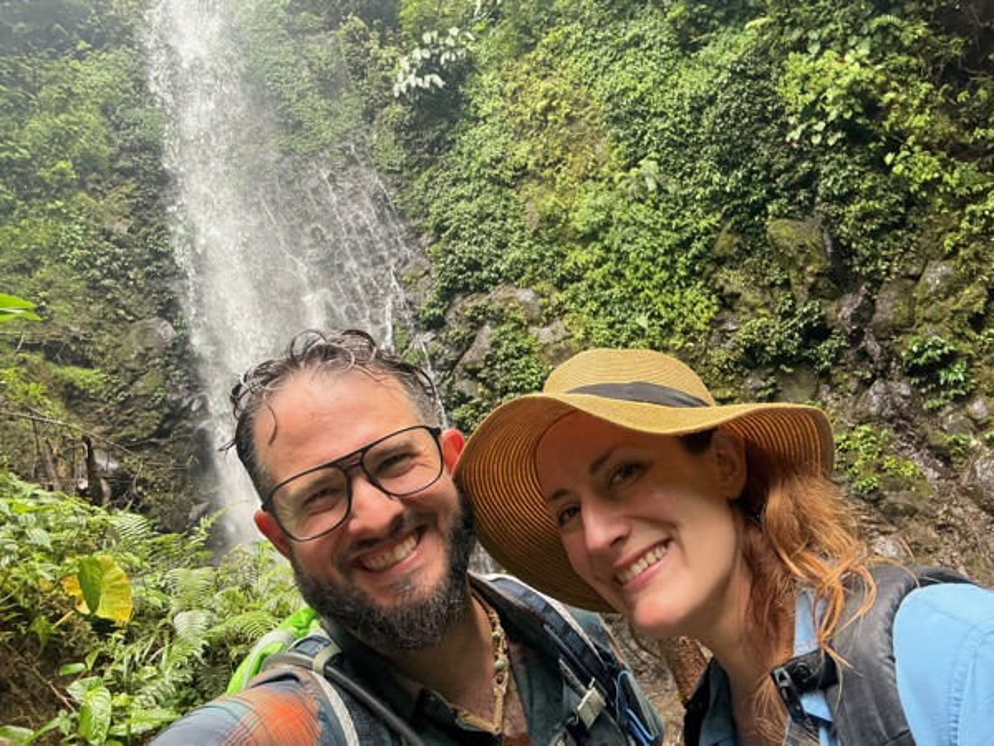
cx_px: 497
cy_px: 373
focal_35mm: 23
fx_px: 660
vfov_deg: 58.9
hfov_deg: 73.9
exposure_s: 1/84
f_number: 1.9
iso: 80
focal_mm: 2.69
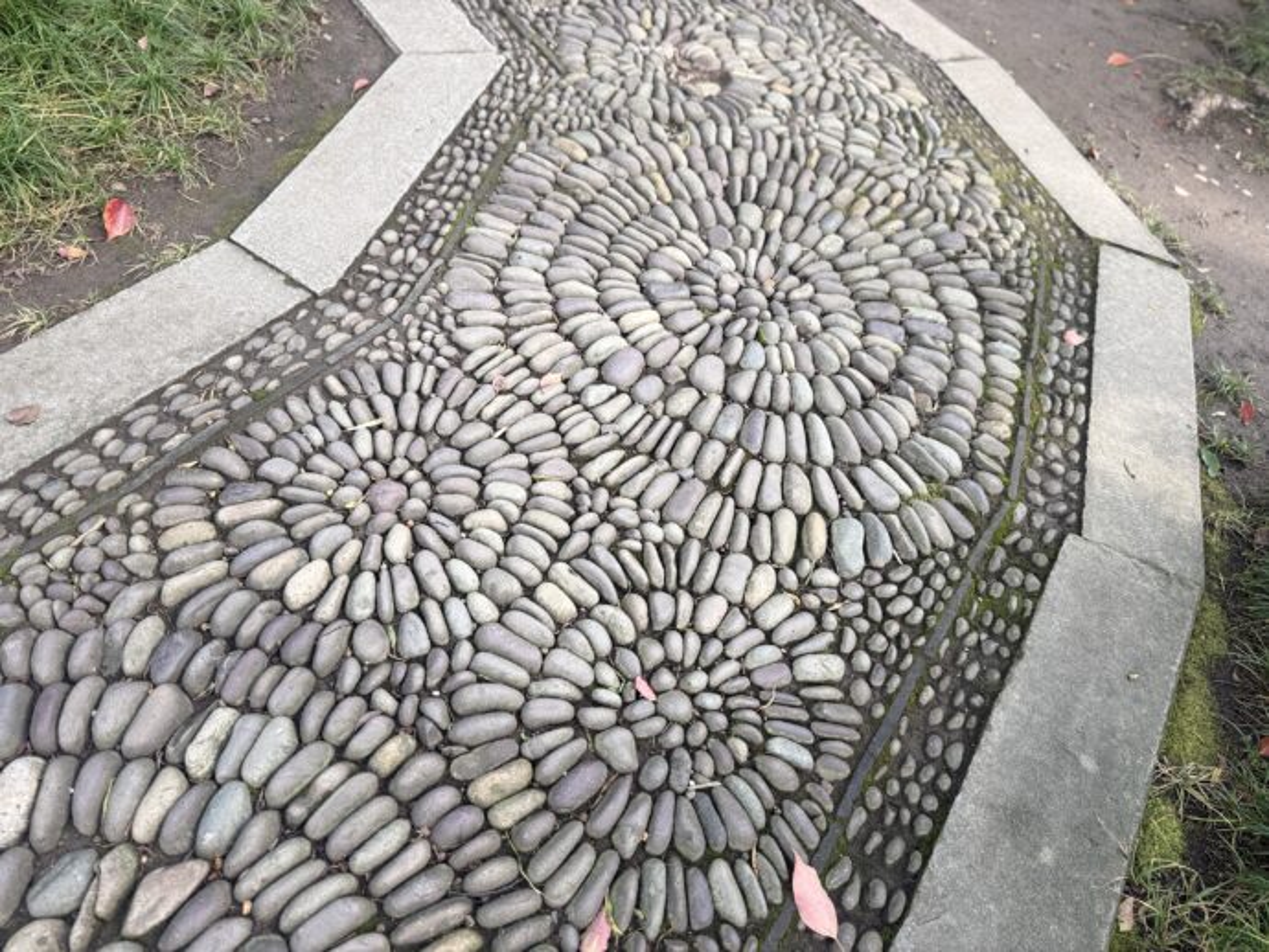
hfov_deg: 71.6
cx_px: 634
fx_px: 880
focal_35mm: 24
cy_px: 476
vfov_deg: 56.8
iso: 64
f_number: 1.78
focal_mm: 6.76
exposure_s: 1/159
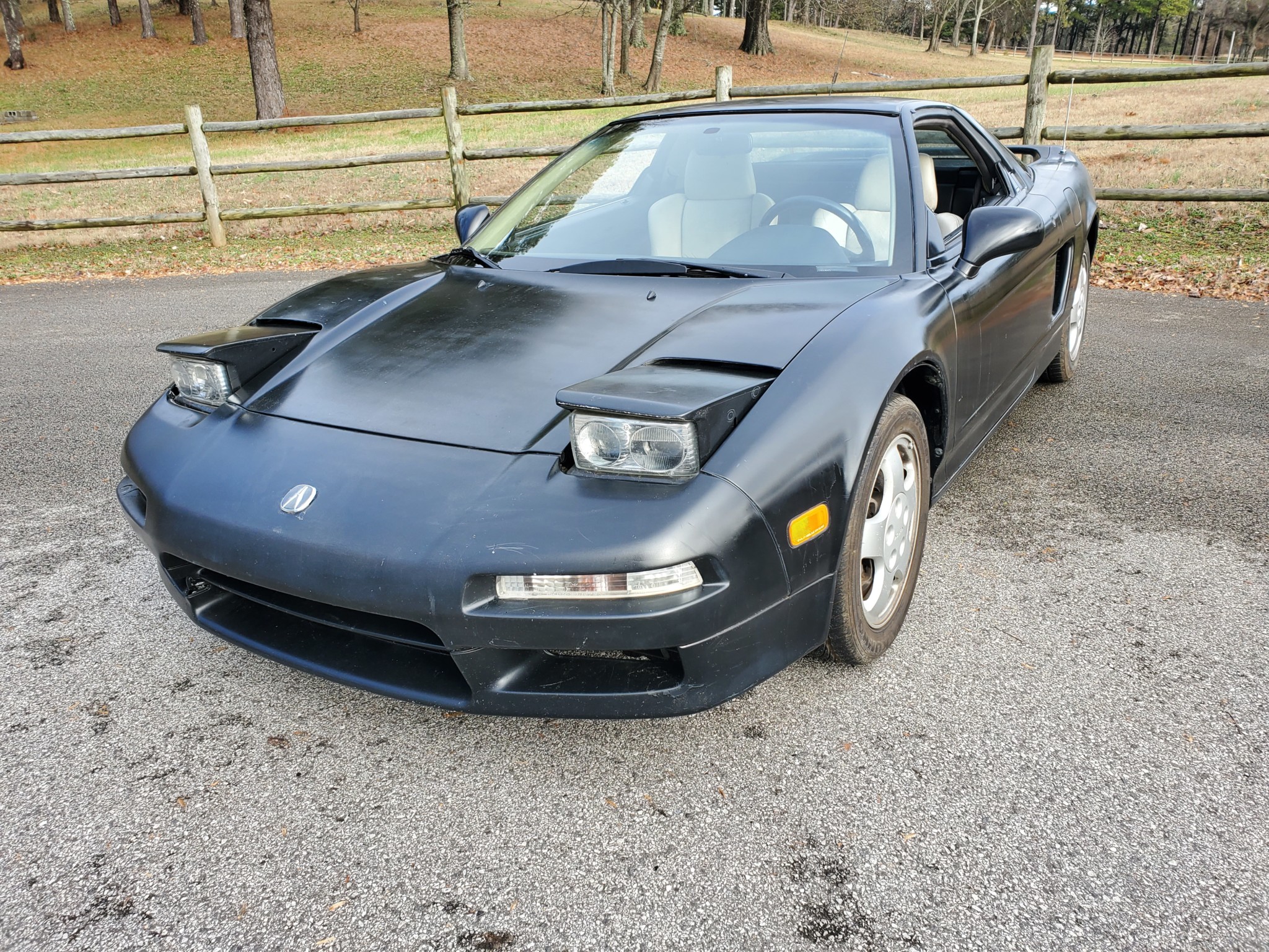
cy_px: 476
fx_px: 953
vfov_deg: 53.1
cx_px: 634
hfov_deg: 67.3
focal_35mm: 26
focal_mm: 4.3
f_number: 2.4
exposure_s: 1/233
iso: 50
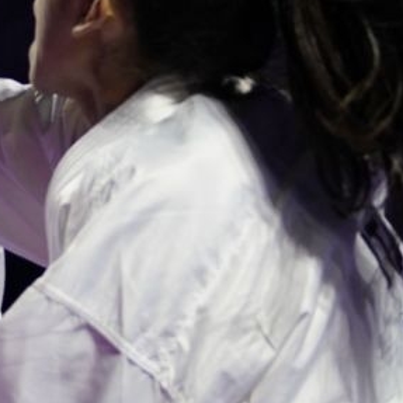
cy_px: 281
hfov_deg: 2.6
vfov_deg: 2.6
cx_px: 143
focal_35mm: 662
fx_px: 8719
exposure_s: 1/1000
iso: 1250
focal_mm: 124
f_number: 2.8
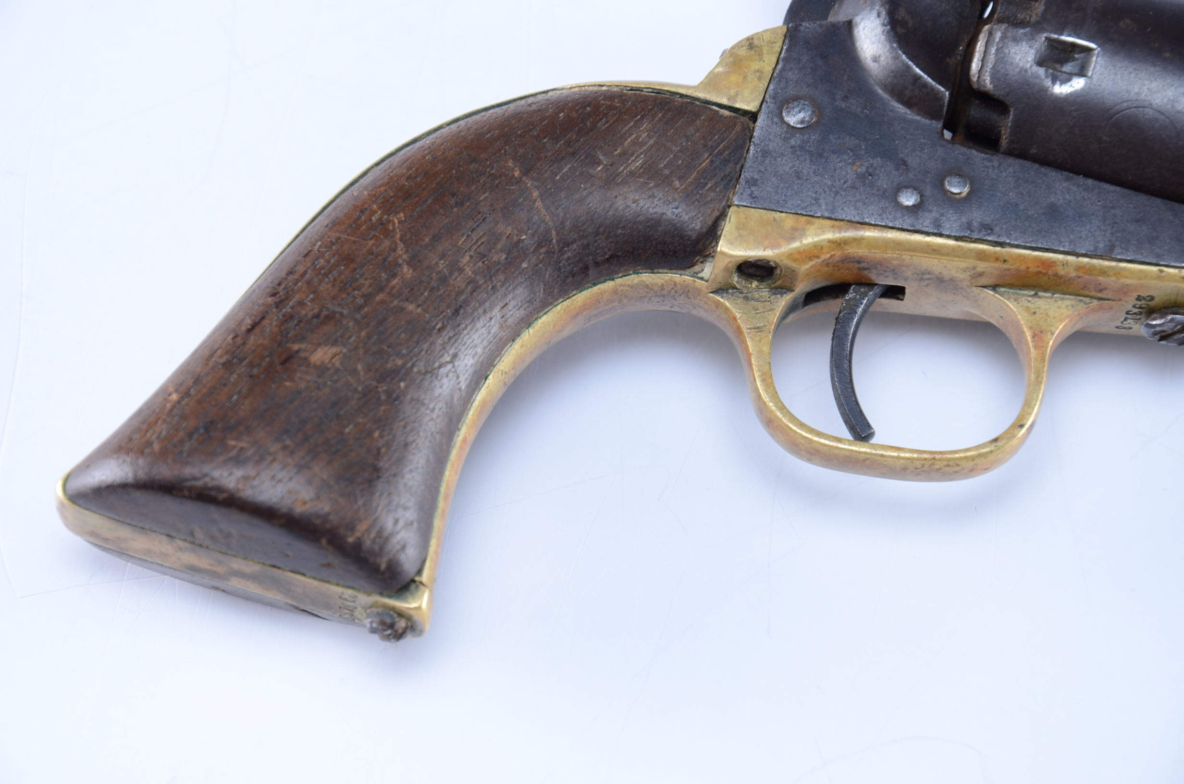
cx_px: 592
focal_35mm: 158
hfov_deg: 13.1
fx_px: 5169
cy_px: 392
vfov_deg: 8.7
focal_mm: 105
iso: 100
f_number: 9
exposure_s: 1/100
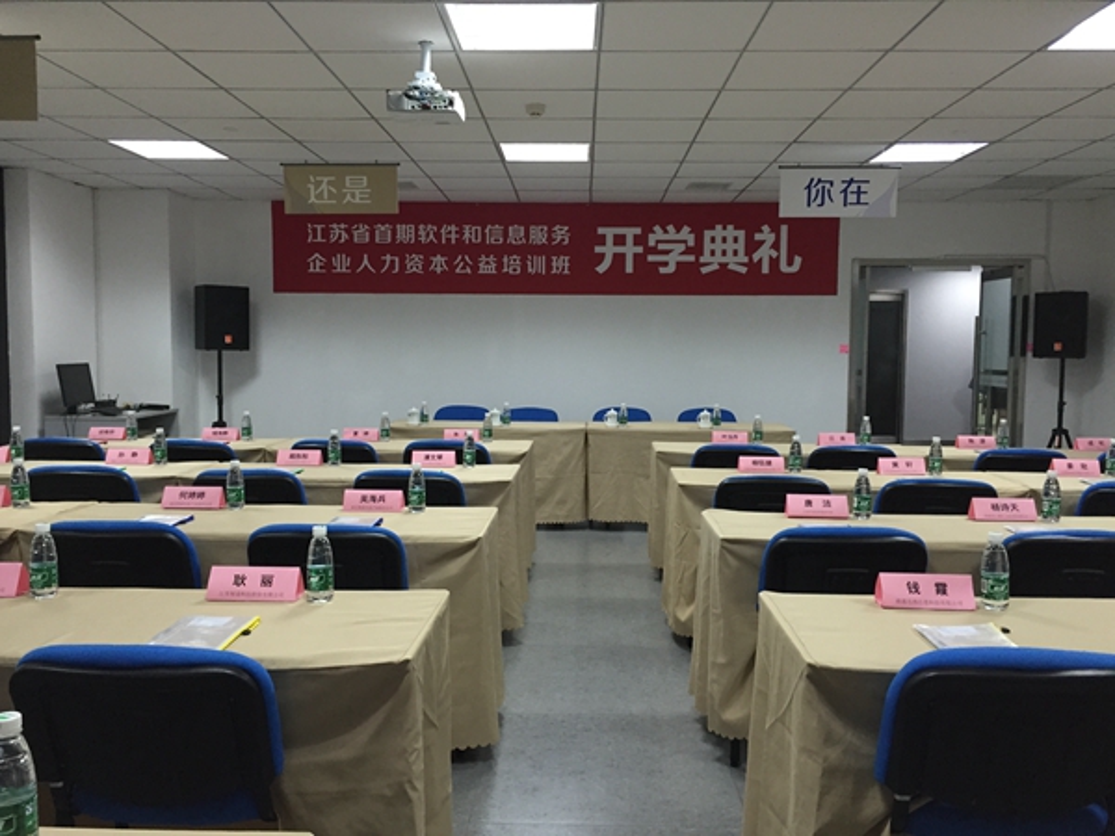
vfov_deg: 48.2
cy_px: 418
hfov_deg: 61.7
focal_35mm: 29
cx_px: 558
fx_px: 934
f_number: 2.2
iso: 160
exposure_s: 1/33
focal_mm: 4.15
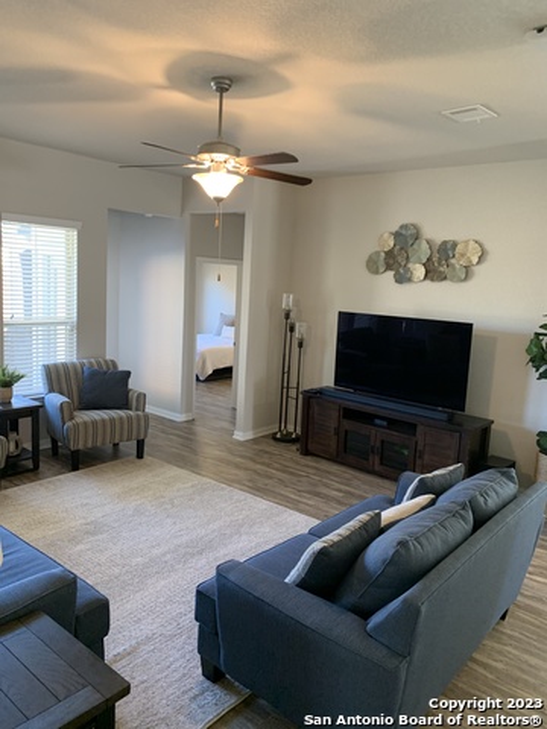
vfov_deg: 67.3
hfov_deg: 53.1
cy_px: 364
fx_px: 548
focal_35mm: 26
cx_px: 274
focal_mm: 4.25
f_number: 1.8
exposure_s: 1/60
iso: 250
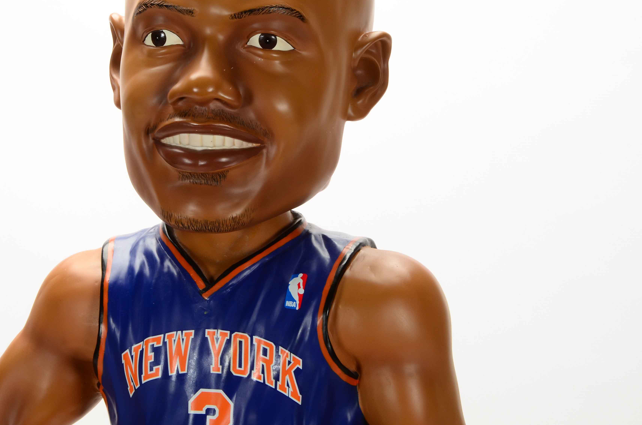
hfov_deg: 9.1
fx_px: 4035
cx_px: 252
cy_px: 166
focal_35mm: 227
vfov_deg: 6.0
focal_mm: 105
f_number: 18
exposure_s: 1/160
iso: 200
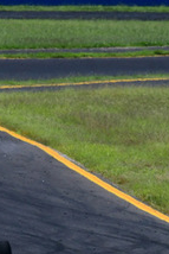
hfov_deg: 0.8
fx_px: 12611
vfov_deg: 1.1
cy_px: 136
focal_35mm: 1794
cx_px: -299
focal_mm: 320
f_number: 13
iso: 500
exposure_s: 1/640
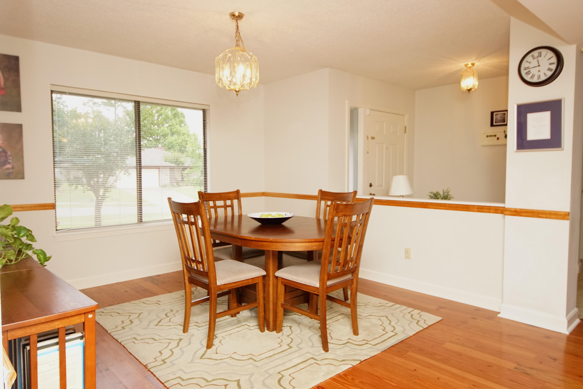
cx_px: 292
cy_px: 194
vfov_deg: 53.1
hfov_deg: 73.7
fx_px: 389
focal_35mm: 24
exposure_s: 1/160
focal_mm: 16
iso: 1600
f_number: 5
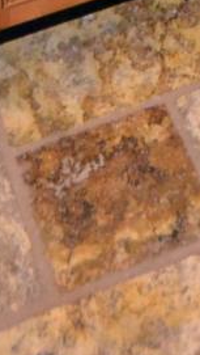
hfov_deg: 8.6
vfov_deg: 9.6
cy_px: -858
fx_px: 1307
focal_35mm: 139
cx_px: 258
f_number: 4.5
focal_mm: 8
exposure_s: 1/60
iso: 640
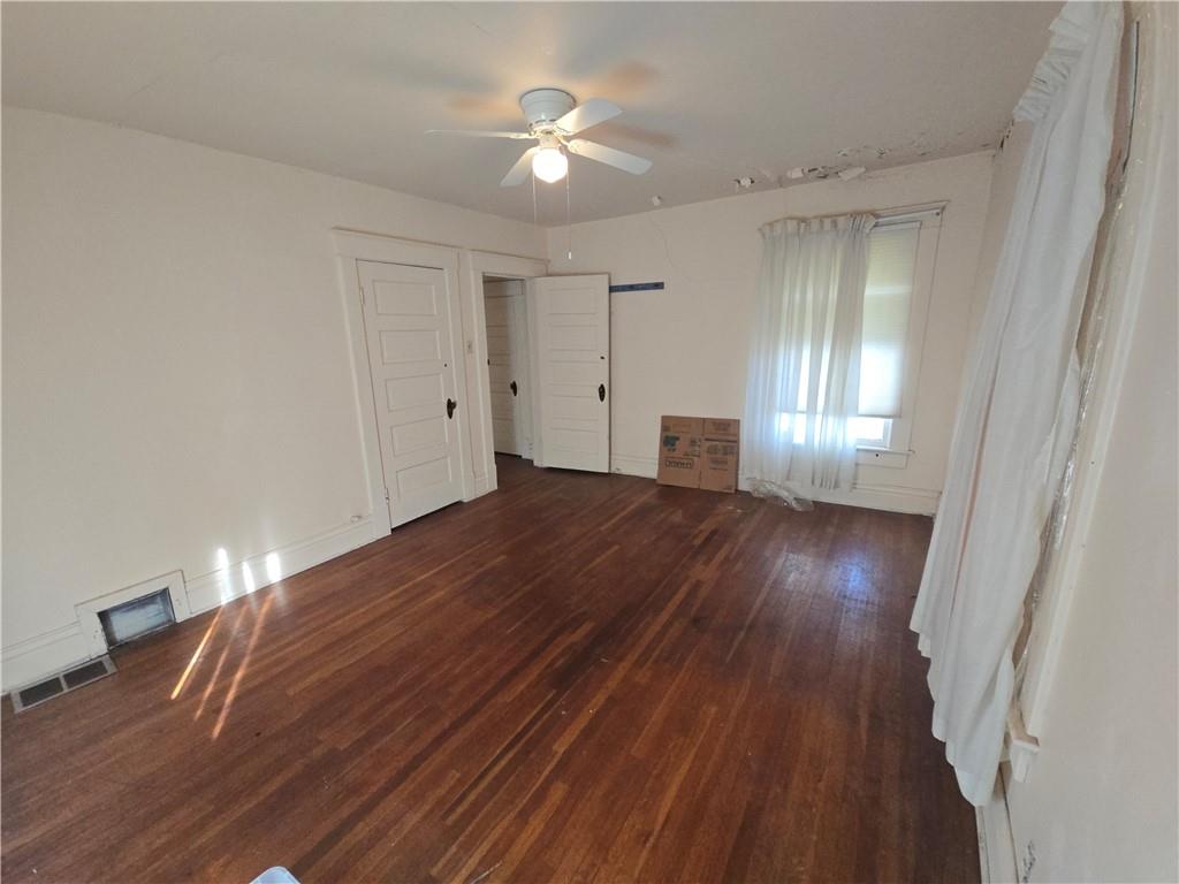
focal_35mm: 13
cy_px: 442
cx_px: 590
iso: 200
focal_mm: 2.2
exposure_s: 1/60
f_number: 2.2
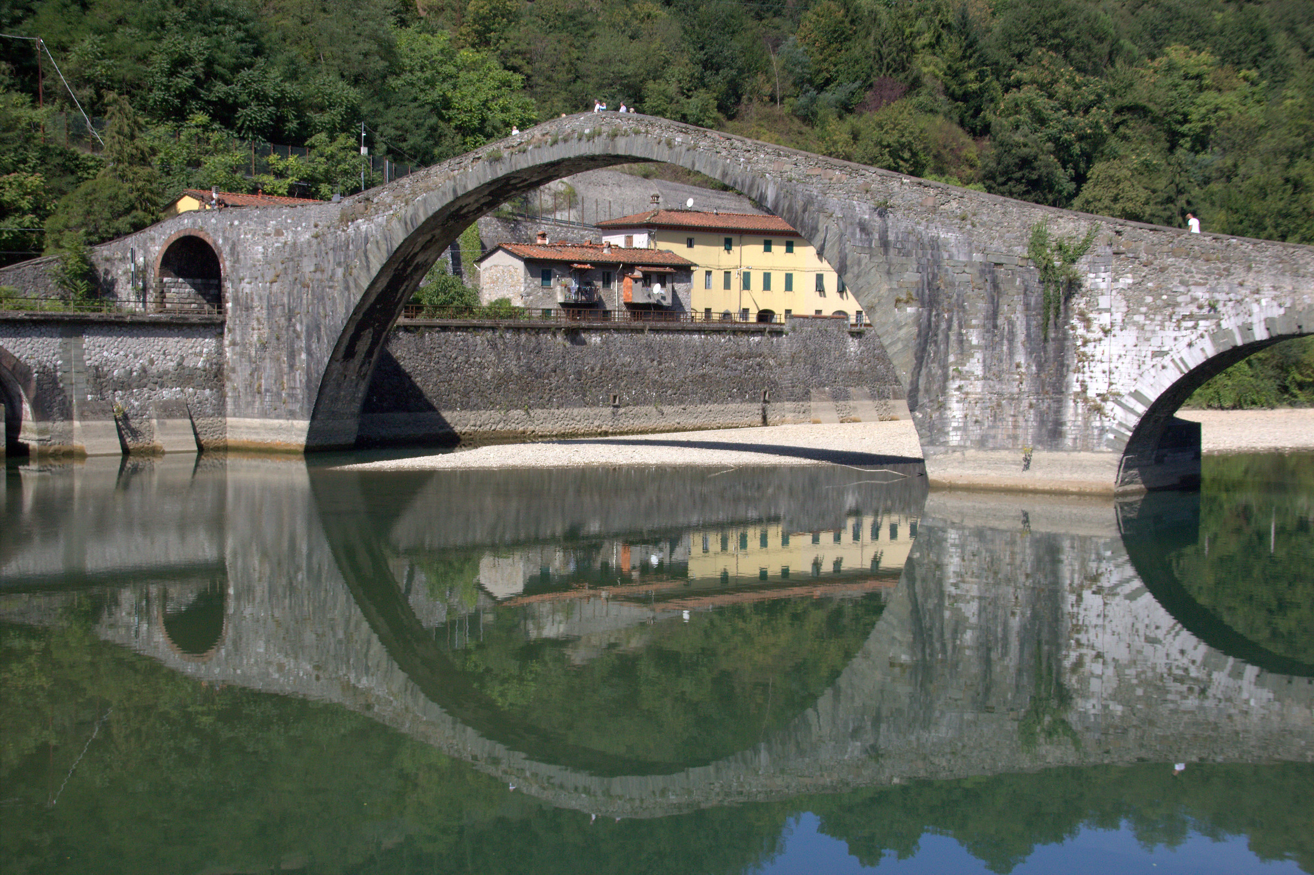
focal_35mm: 47
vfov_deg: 28.6
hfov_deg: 41.9
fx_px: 1715
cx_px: 657
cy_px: 438
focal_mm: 30
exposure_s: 1/3200
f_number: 4
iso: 400
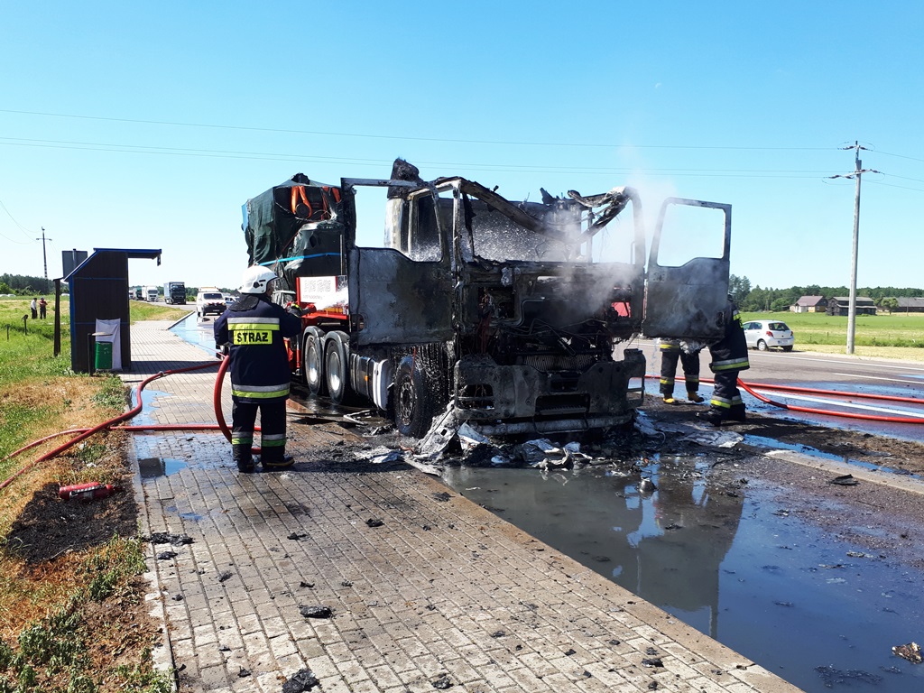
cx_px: 462
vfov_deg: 51.4
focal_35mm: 27
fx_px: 721
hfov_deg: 65.3
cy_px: 346
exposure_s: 1/715
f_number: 1.9
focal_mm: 3.6
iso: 40
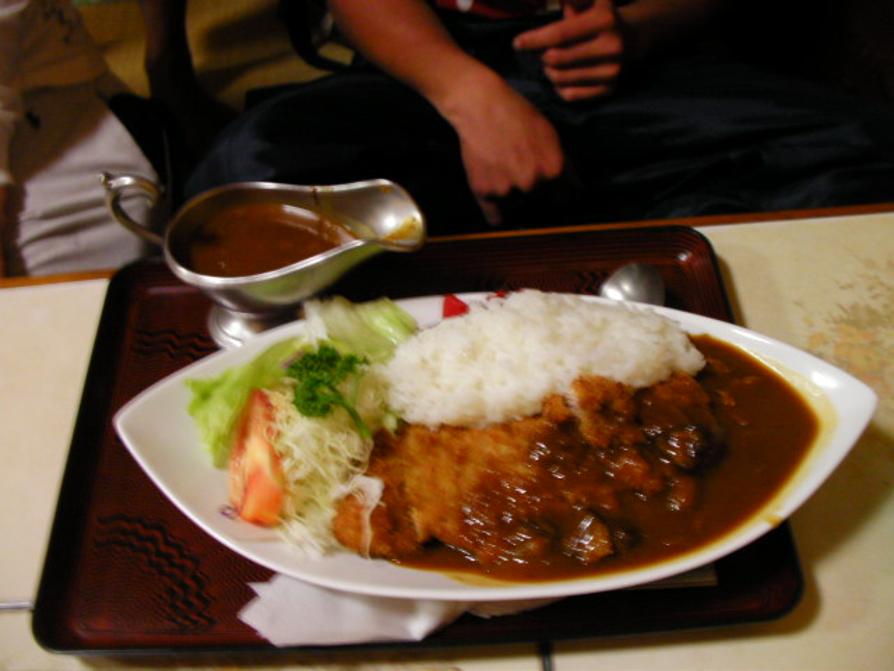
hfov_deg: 49.0
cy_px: 336
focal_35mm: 38
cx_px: 447
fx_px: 981
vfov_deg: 37.7
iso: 200
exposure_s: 1/3.5
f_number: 3.5
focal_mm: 6.3
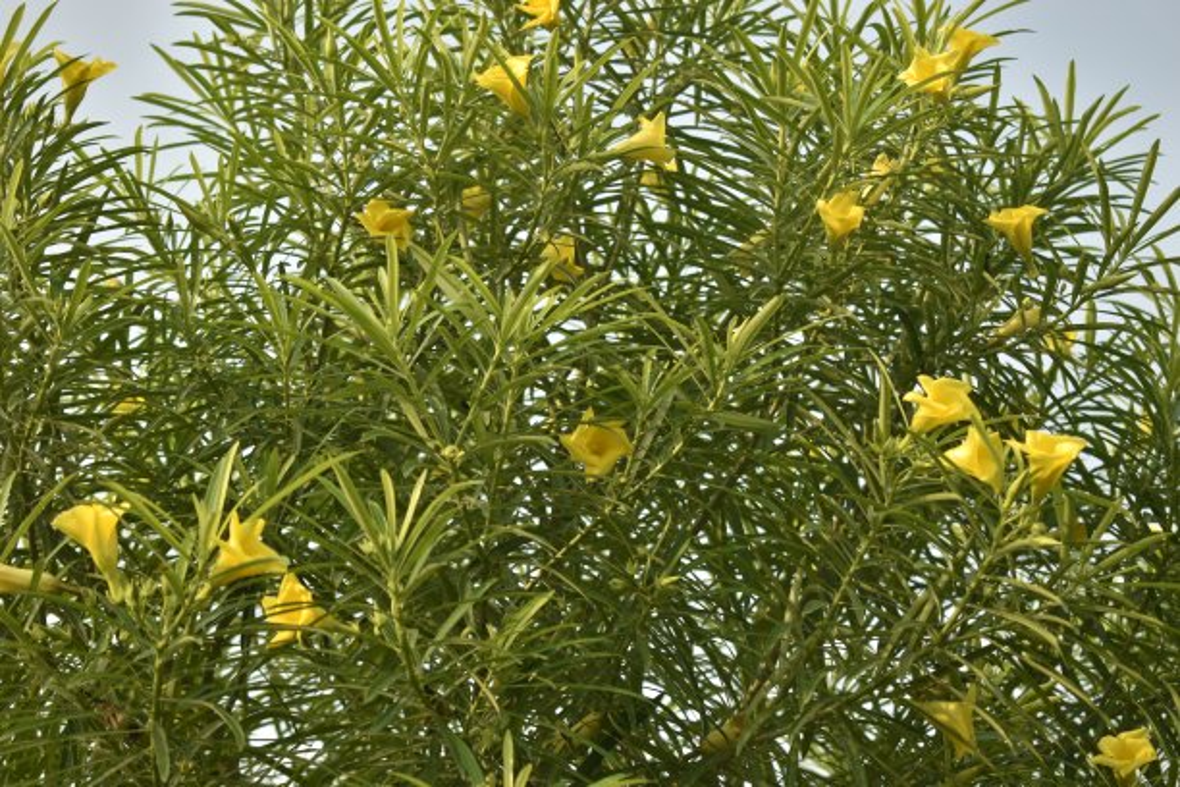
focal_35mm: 82
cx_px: 590
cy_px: 394
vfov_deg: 16.6
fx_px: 2704
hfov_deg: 24.6
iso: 100
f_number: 6.3
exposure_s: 1/80
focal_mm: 55
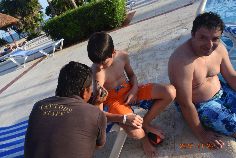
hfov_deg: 57.2
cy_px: 79
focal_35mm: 33
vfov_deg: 39.9
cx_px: 118
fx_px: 216
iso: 360
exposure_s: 1/250
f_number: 8
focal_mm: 22
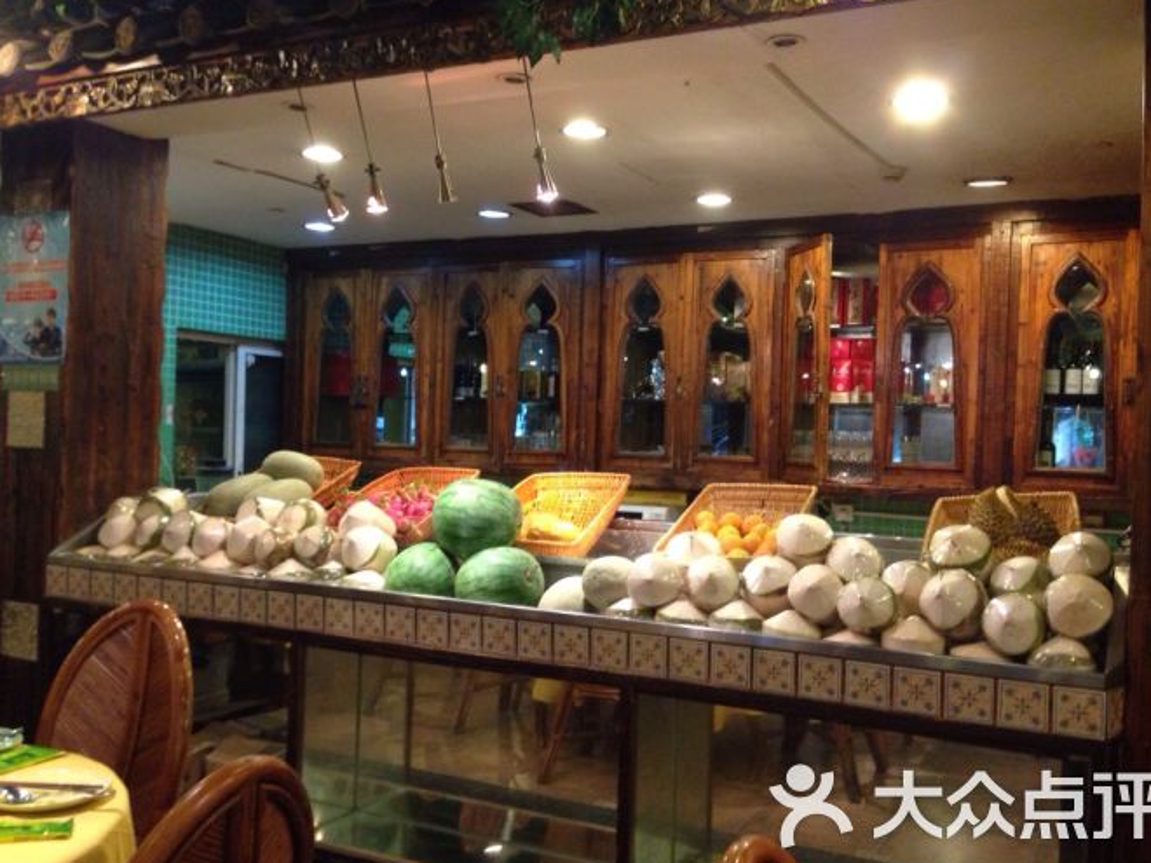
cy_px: 438
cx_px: 596
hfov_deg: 52.6
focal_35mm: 35
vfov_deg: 40.7
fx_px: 1164
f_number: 2.4
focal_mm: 4.12
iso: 320
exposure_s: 1/20
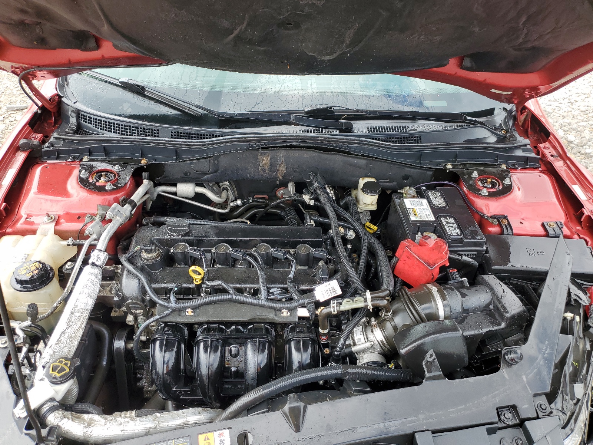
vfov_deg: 53.1
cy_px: 222
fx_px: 445
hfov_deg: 67.3
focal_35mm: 26
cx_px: 296
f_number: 1.5
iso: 50
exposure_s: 1/385
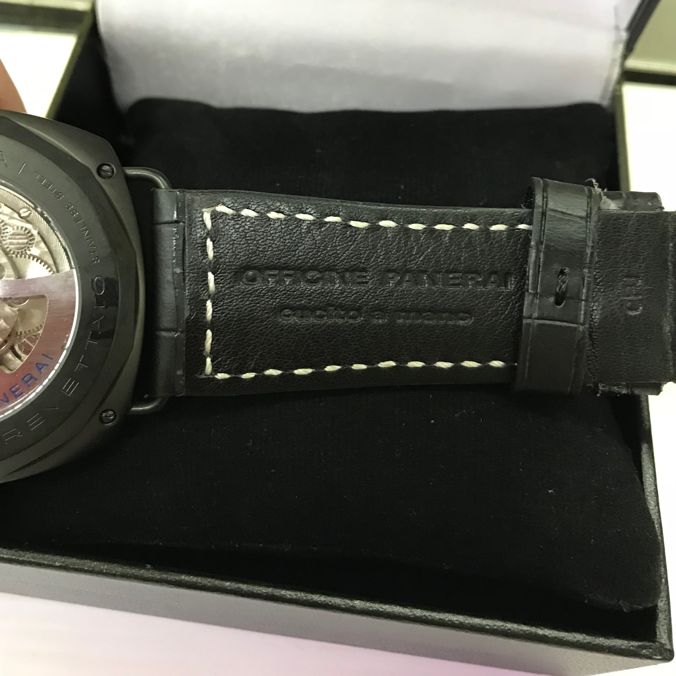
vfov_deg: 47.9
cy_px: 242
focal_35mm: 34
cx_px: 334
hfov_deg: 48.4
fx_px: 751
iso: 80
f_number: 1.8
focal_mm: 3.99
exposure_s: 1/17
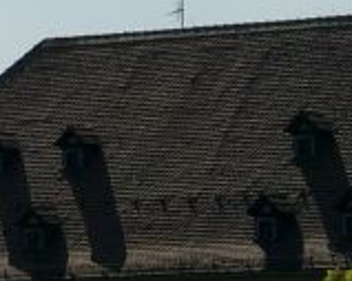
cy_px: 119
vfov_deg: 3.1
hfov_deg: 3.9
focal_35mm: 492
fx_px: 5122
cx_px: -252
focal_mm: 20.74
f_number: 5.6
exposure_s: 1/842
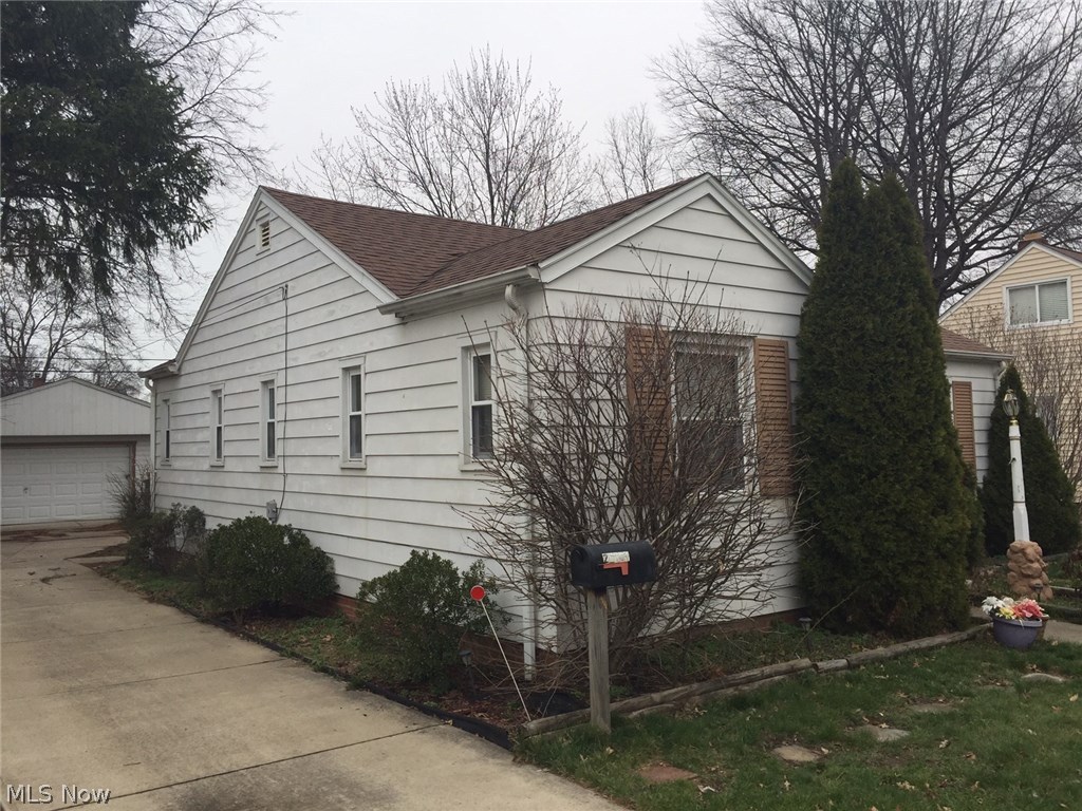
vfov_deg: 48.2
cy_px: 406
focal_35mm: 29
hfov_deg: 61.7
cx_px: 541
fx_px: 906
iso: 32
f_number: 2.2
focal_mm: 4.15
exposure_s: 1/719
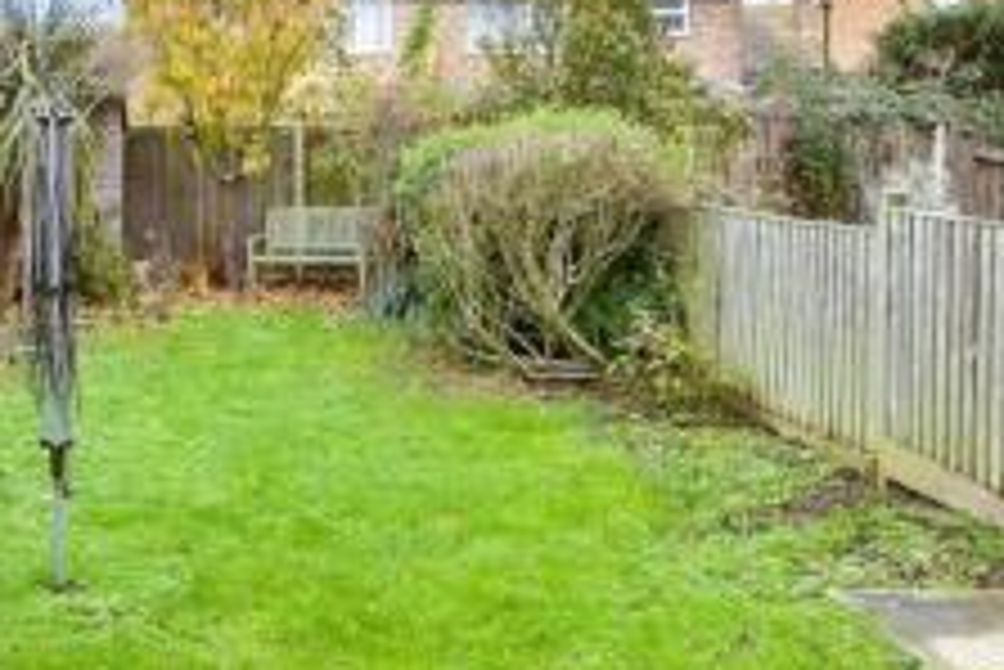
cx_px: 70
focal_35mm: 44
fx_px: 1228
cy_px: 124
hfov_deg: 40.5
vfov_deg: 29.8
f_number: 8
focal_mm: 10
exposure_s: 1/30
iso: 200
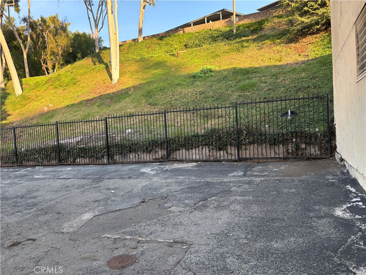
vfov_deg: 53.1
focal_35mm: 26
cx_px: 183
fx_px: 275
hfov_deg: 67.3
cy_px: 138
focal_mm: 5.96
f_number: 1.6
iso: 40
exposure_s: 1/208
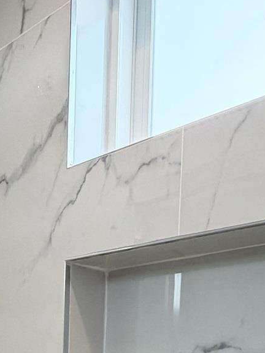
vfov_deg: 29.2
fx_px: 572
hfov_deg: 26.1
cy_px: 432
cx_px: 126
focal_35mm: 56
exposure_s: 1/120
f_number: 2.2
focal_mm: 2.22
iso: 100
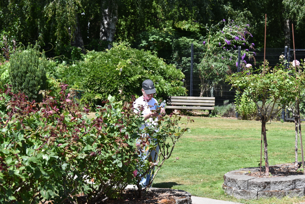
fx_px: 661
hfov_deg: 26.0
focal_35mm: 78
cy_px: 102
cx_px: 152
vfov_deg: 17.5
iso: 100
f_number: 7.1
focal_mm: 78
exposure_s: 1/200
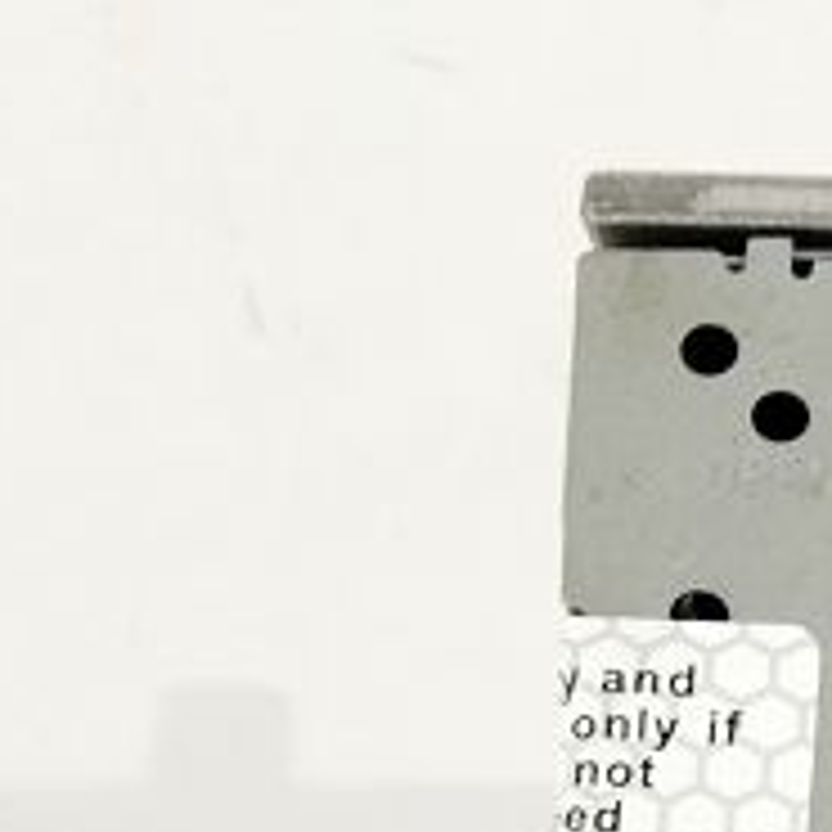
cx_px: 1668
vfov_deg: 10.4
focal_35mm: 155
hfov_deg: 10.4
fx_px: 4215
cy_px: 1664
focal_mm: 4.71
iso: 163
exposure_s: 1/50
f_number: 1.79
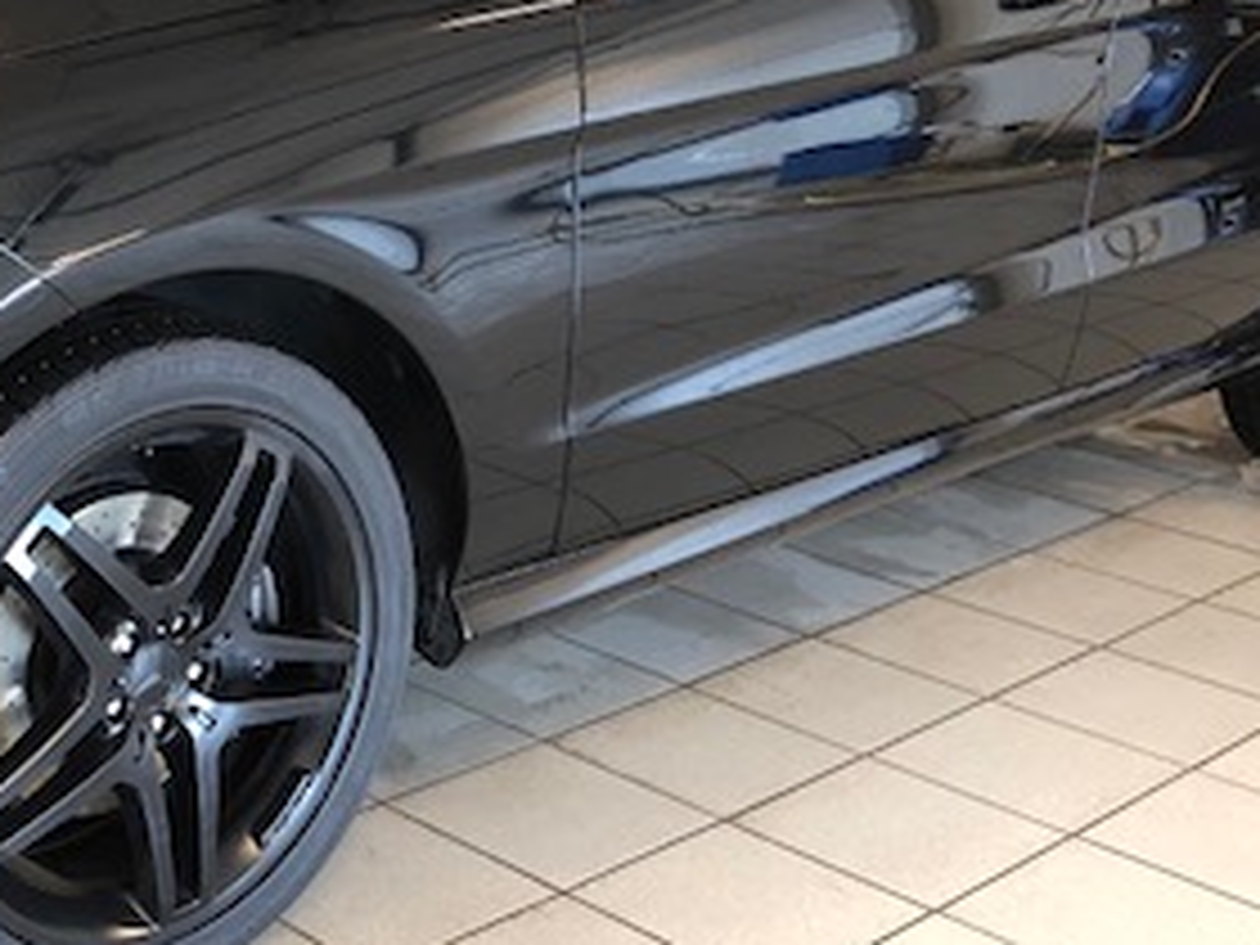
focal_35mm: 64
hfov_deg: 29.7
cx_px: 297
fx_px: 2330
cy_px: 104
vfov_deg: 22.4
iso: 80
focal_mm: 3.99
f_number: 1.8
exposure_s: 1/17
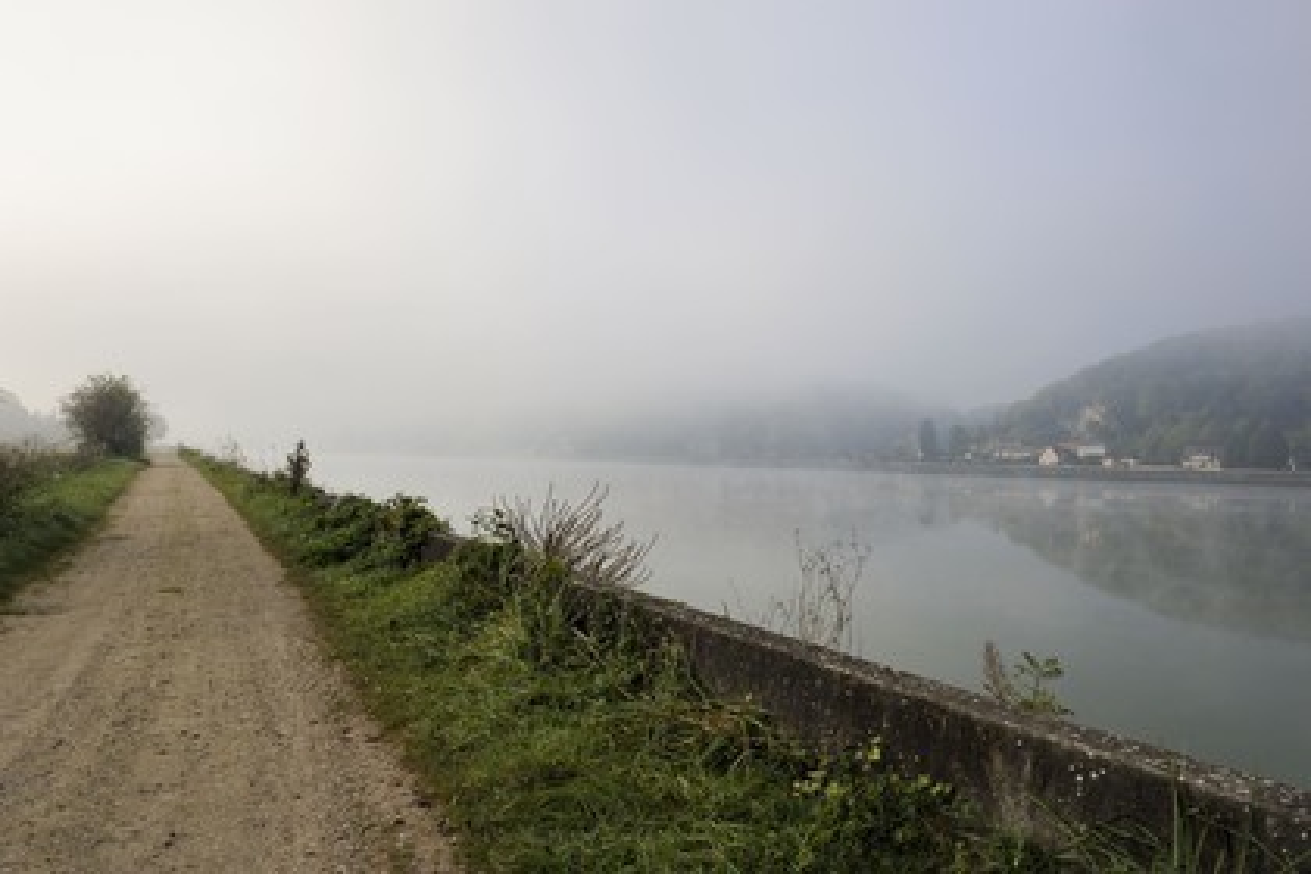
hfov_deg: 73.7
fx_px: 874
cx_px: 656
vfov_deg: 53.1
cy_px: 437
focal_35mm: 24
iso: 400
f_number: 20
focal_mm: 24
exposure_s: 1/160
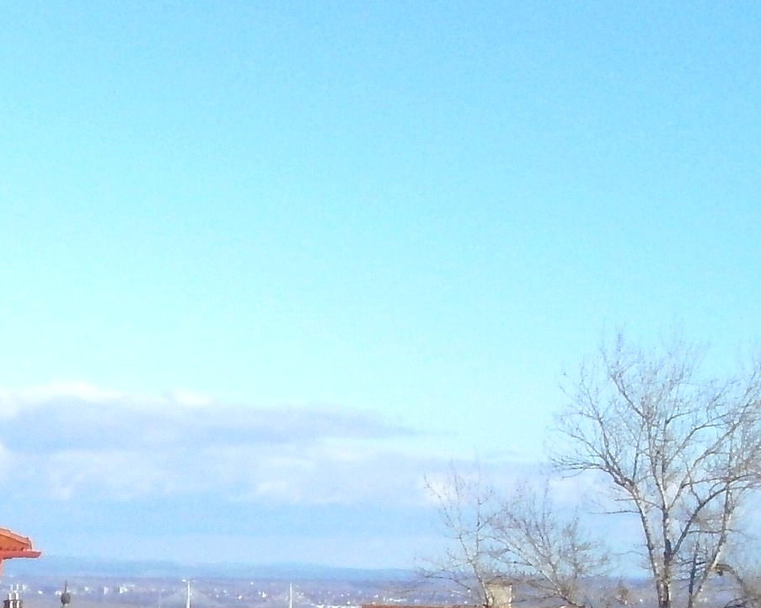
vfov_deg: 11.8
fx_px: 2860
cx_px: -68
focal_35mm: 127
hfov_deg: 14.8
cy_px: 792
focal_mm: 6.3
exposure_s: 1/2000
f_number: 5.6
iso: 200
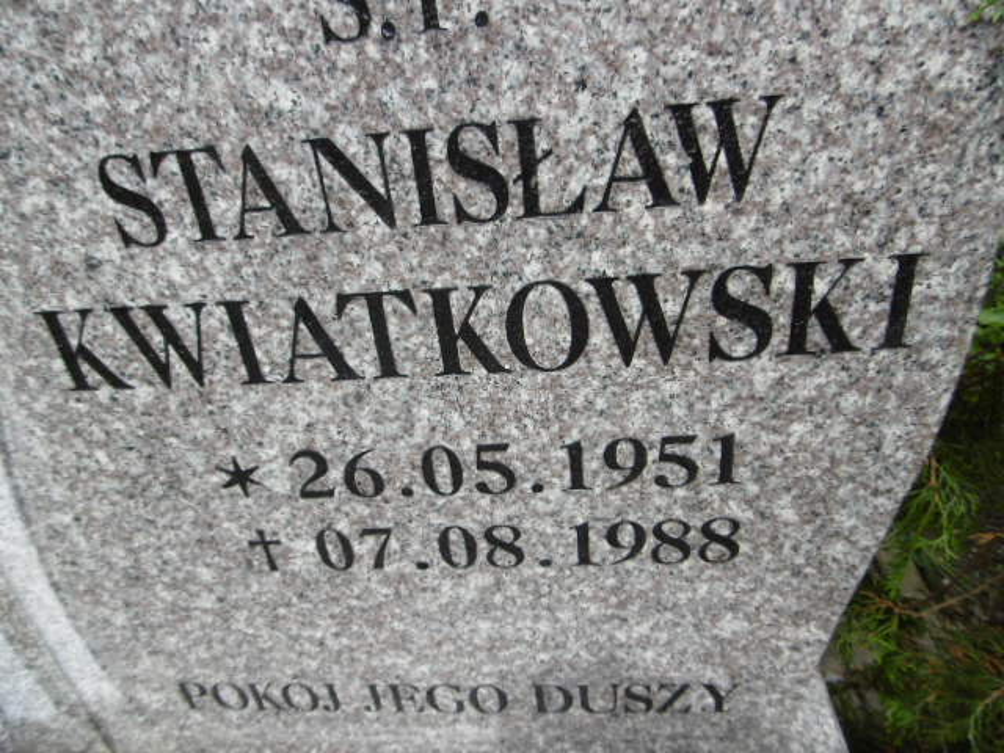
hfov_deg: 71.6
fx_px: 696
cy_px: 376
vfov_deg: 56.8
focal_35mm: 24
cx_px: 502
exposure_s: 1/500
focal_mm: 4.3
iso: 100
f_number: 3.1
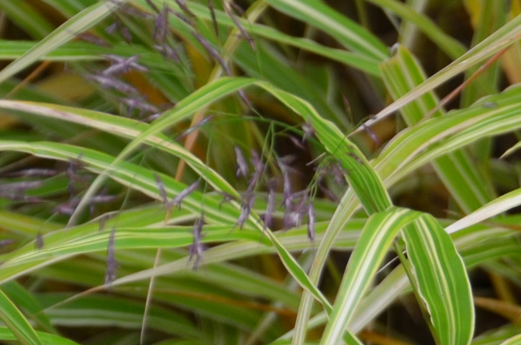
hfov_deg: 3.9
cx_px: 867
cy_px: 478
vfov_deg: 2.6
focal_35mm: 520
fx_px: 7510
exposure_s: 1/125
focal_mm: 80
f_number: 5.6
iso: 280
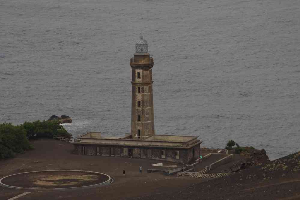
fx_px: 2875
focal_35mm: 345
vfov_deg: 4.0
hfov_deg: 6.0
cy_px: 100
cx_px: 150
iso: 800
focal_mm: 230
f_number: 8
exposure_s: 1/250
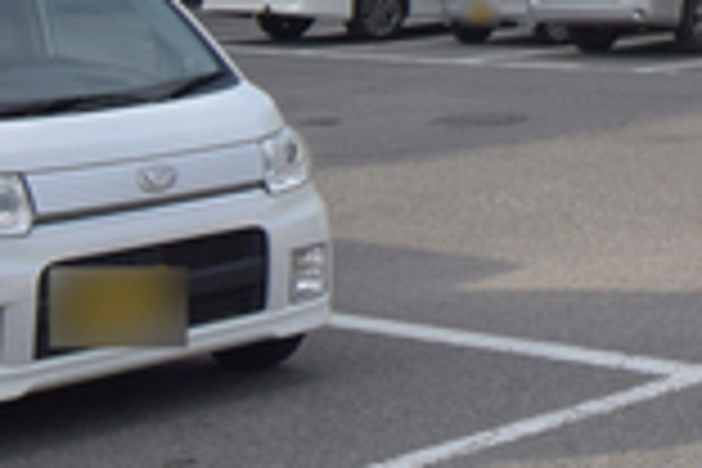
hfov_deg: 17.8
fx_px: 2028
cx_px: 1026
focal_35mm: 104
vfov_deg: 11.9
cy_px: -432
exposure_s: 1/640
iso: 160
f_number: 4.5
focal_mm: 10
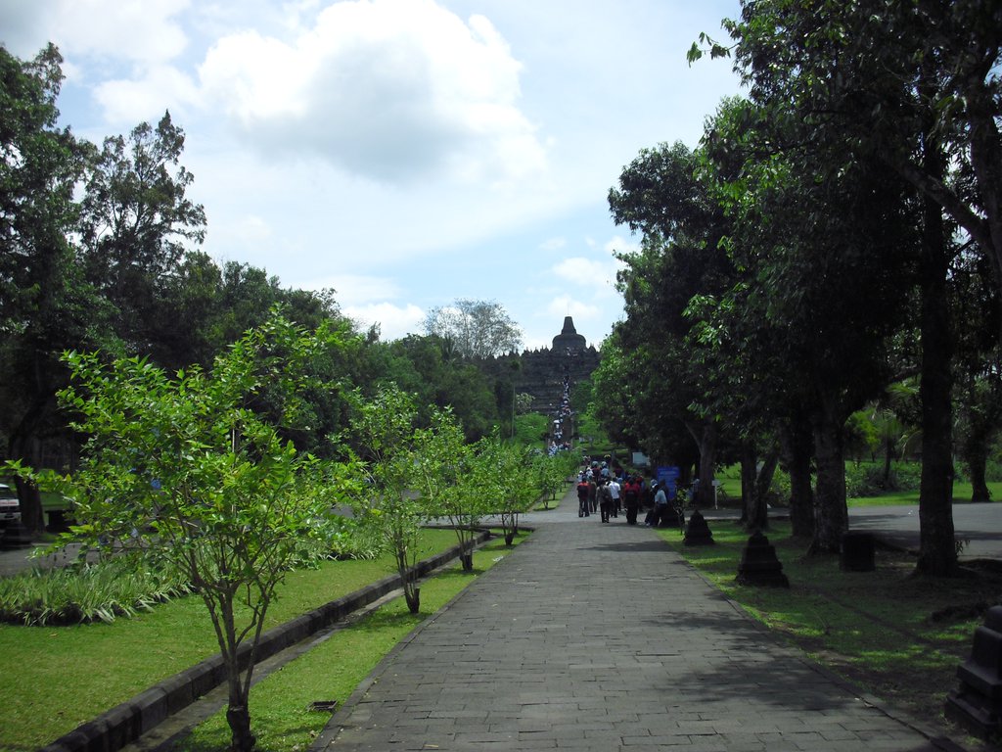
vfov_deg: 37.7
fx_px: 1100
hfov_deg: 49.0
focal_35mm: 38
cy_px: 376
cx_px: 501
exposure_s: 1/250
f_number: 8
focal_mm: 6.2
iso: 100
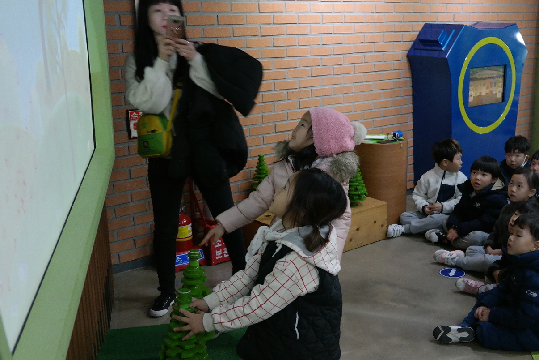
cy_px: 186
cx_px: 362
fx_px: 644
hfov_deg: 44.7
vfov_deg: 31.2
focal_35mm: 43
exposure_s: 1/40
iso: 800
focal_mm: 20
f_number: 3.5
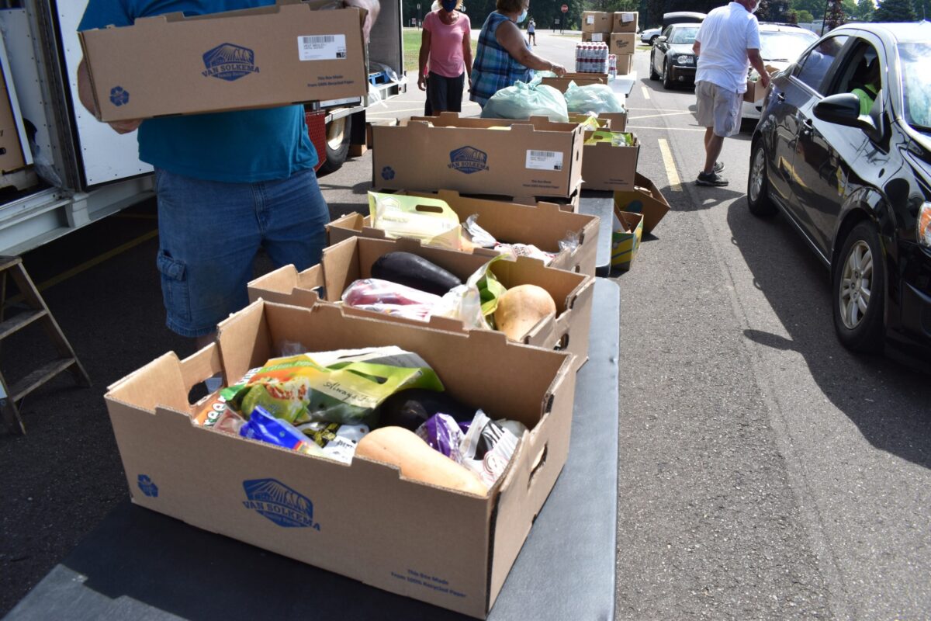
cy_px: 310
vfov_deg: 47.9
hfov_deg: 67.4
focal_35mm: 27
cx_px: 466
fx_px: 698
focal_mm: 18
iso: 200
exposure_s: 1/320
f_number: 9
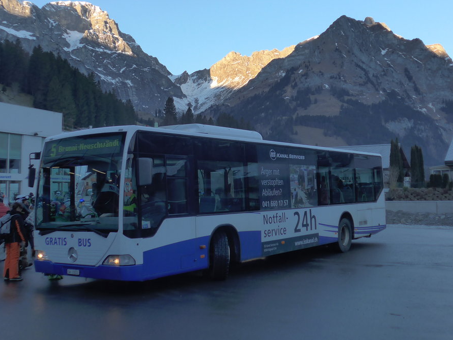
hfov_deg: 44.8
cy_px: 136
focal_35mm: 42
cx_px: 211
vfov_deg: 34.2
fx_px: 549
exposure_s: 1/800
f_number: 2.1
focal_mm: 6.5
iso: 160
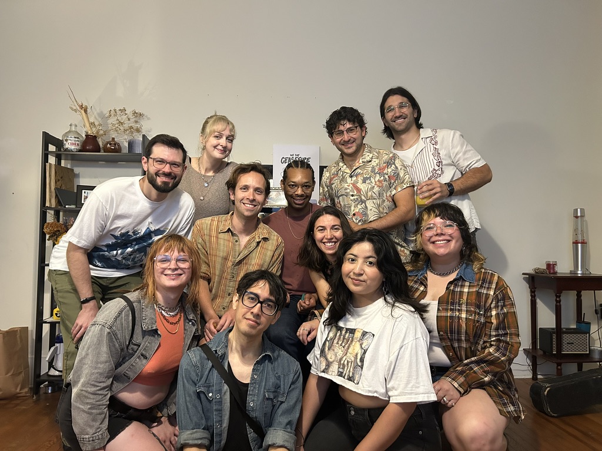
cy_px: 226
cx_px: 301
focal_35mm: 26
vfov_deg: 53.1
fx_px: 452
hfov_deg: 67.3
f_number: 1.5
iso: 500
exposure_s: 1/60
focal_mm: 5.7
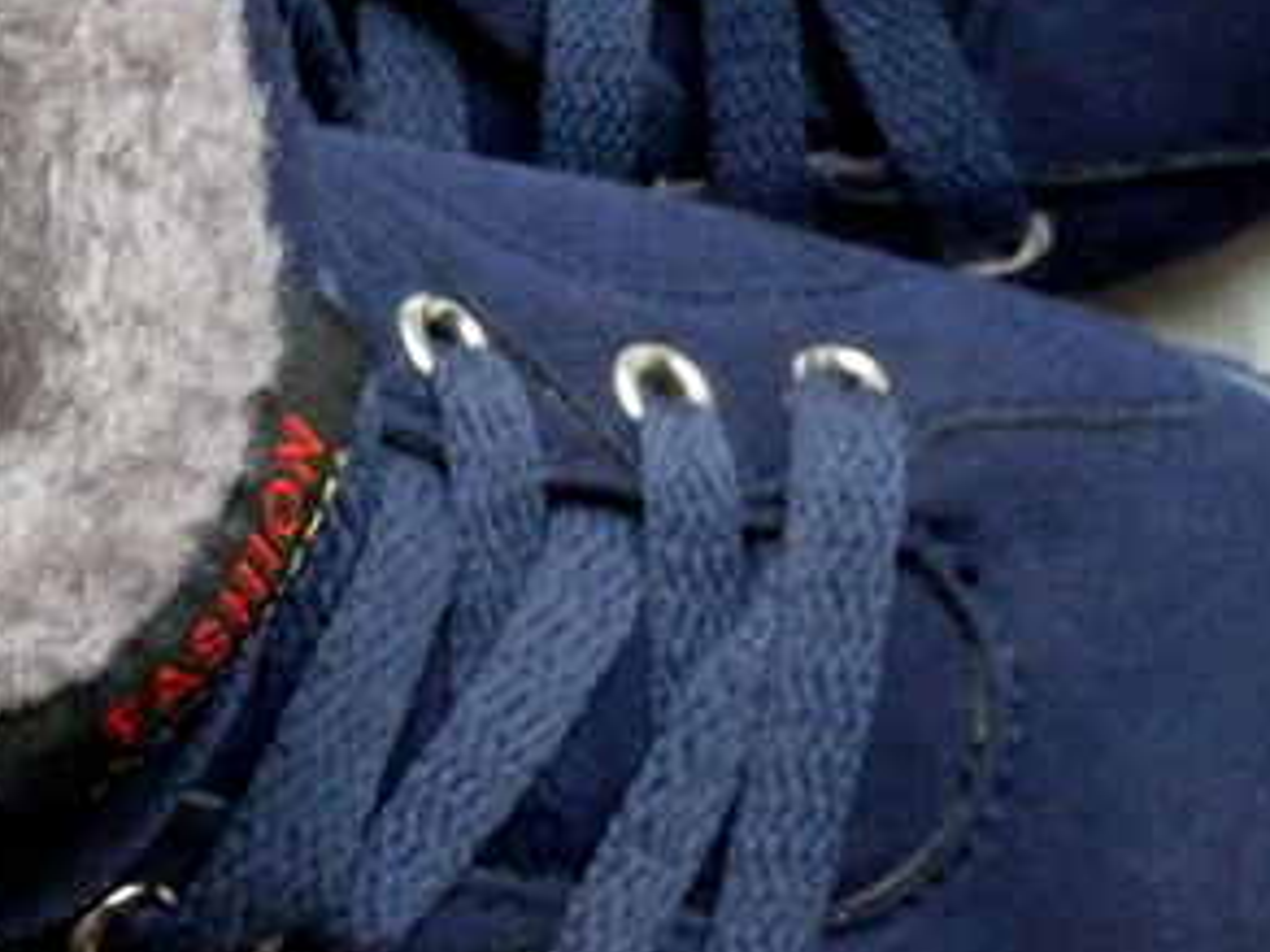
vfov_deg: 14.1
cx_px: 67
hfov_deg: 18.3
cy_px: 400
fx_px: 3852
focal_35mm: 105
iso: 800
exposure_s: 1/40
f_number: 3.5
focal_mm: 5.7
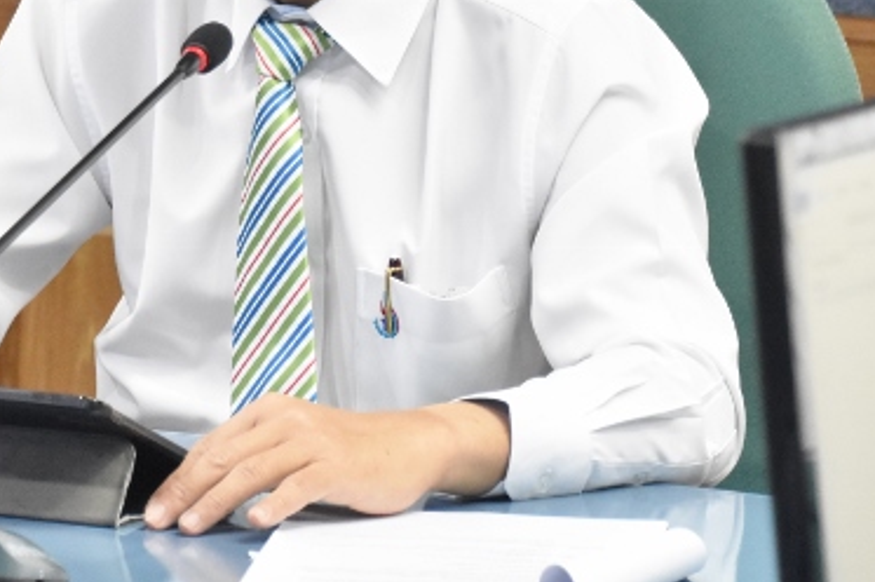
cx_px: 232
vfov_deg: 4.3
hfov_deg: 6.4
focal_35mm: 322
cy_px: -27
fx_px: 7819
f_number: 6.3
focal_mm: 100
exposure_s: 1/125
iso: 4000
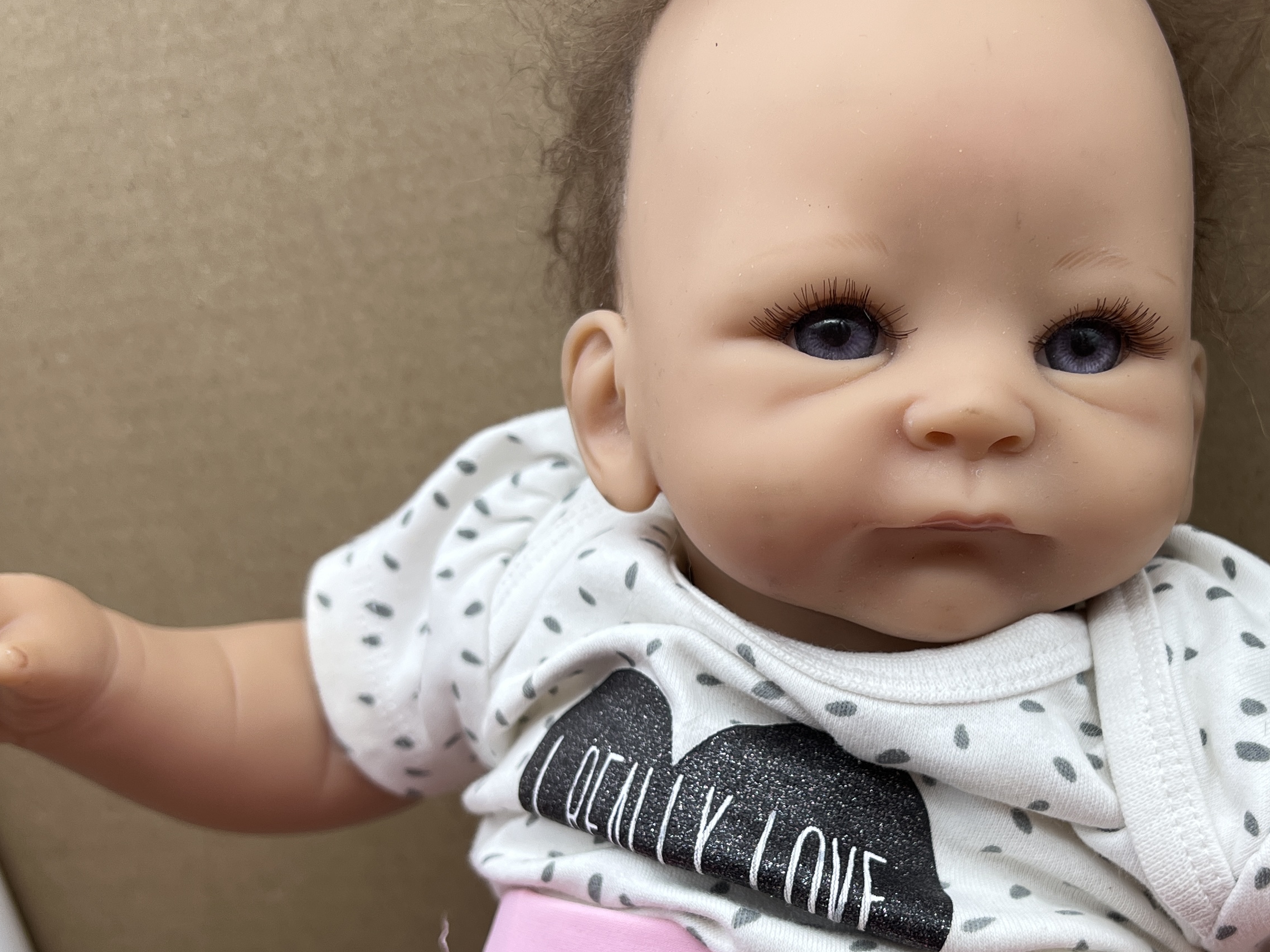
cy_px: 543
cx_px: 870
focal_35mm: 46
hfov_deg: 40.6
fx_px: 1688
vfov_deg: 31.5
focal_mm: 5.7
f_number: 1.5
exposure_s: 1/142
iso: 32
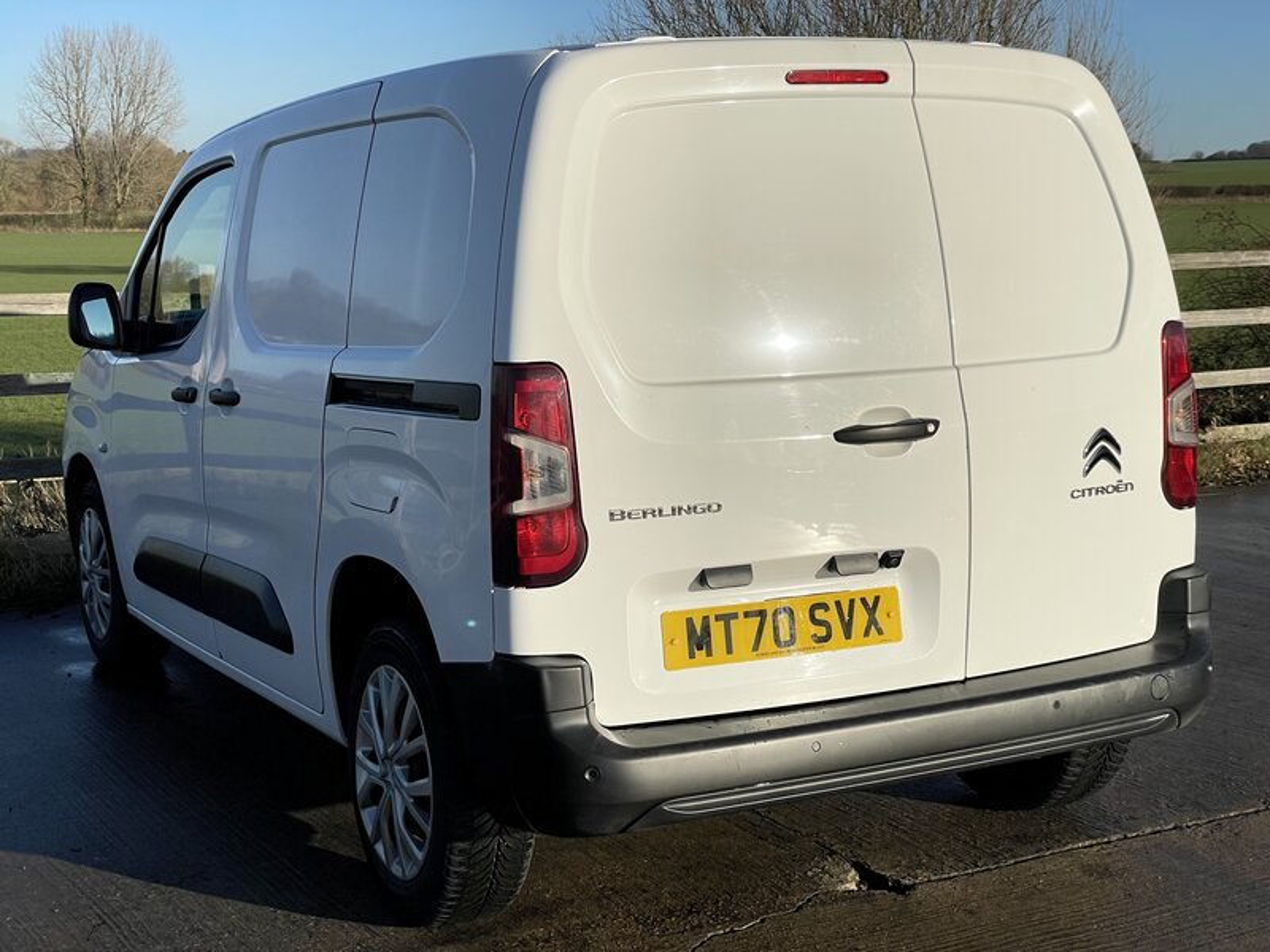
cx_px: 635
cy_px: 476
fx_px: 1908
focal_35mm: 52
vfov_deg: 28.0
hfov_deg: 36.8
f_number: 2
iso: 25
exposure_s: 1/3984
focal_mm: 6
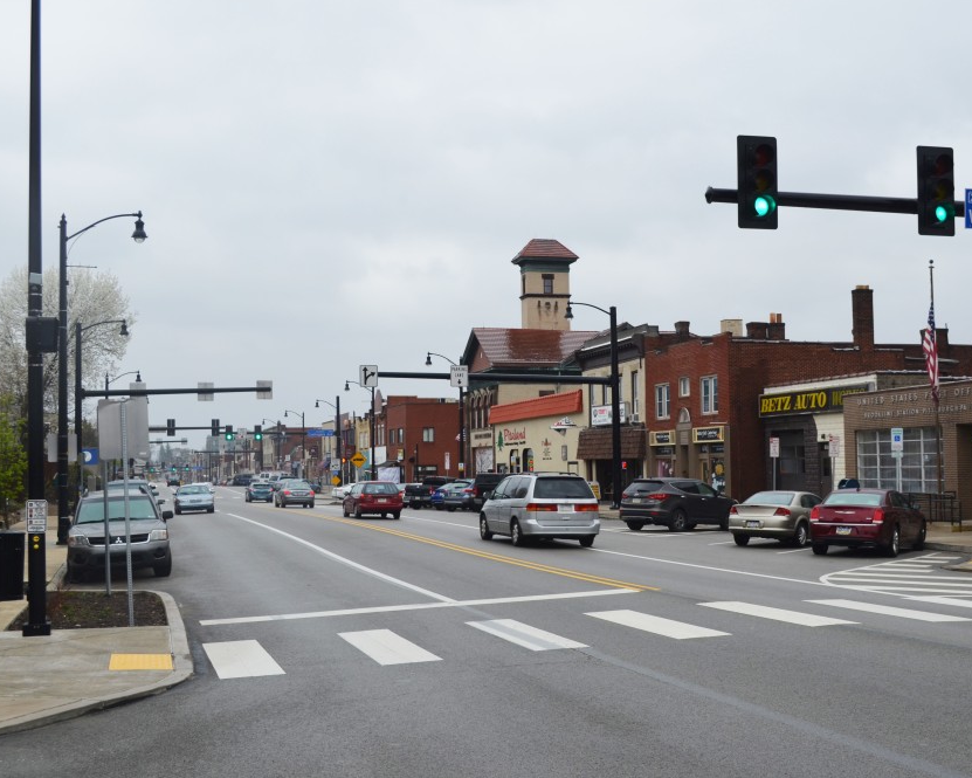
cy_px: 390
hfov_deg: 41.1
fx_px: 1295
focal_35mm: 45
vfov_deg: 33.4
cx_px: 549
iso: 200
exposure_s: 1/200
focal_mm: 26
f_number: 7.1
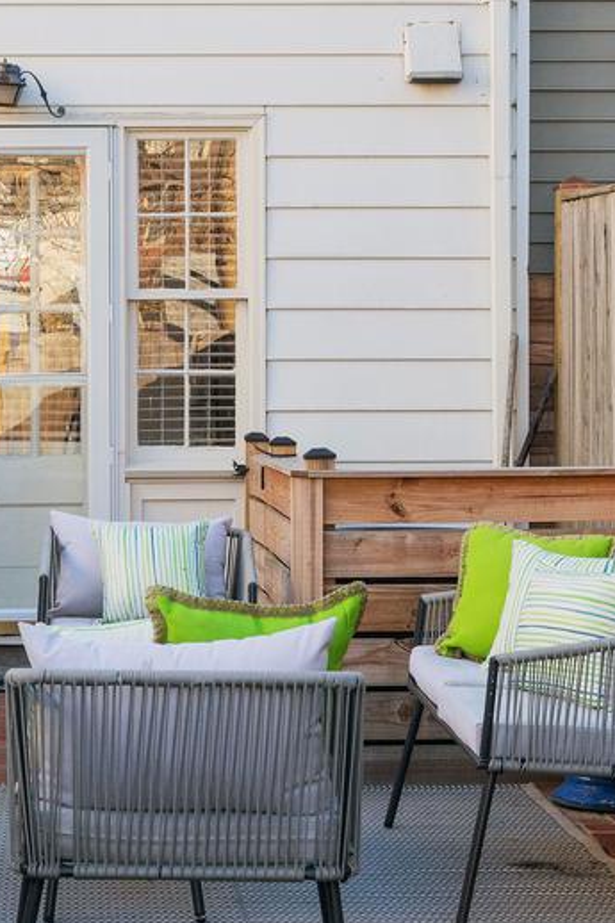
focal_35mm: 92
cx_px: 63
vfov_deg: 22.1
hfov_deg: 14.7
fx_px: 2359
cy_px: 312
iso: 1250
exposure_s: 1/500
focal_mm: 31
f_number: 8
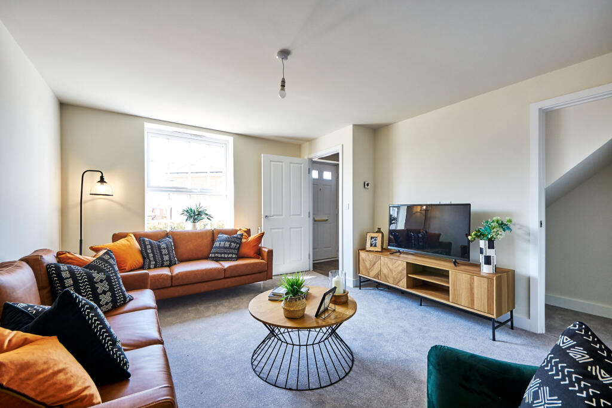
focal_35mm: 14
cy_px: 204
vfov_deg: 83.3
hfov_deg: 106.3
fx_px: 230
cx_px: 306
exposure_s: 1/10
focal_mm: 9
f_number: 8
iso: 250
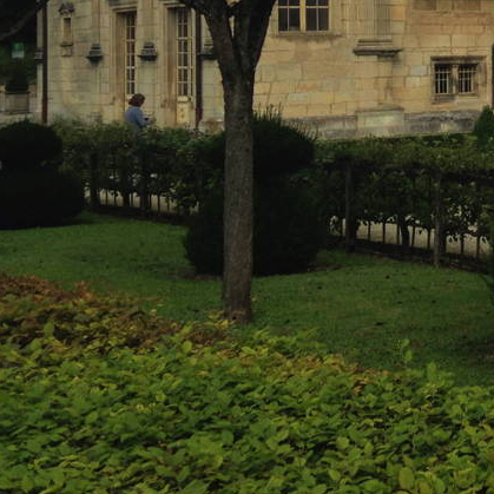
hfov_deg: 17.8
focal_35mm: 89
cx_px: 704
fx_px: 1437
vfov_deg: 19.0
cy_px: -1
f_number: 2.4
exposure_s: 1/903
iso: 50
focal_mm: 4.12
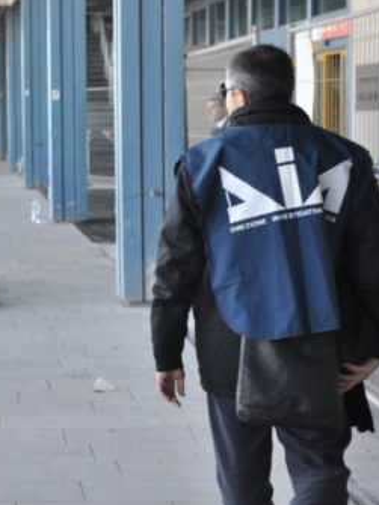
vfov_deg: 16.0
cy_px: 214
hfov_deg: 11.8
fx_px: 1797
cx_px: -82
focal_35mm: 123
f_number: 8
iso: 200
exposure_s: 1/60
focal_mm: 42
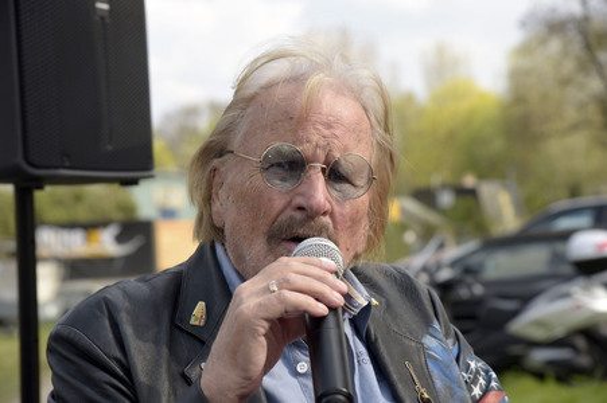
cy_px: 202
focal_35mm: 100
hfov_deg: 20.4
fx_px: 1685
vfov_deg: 13.7
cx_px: 304
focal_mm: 100
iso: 500
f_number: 7.1
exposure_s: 1/500
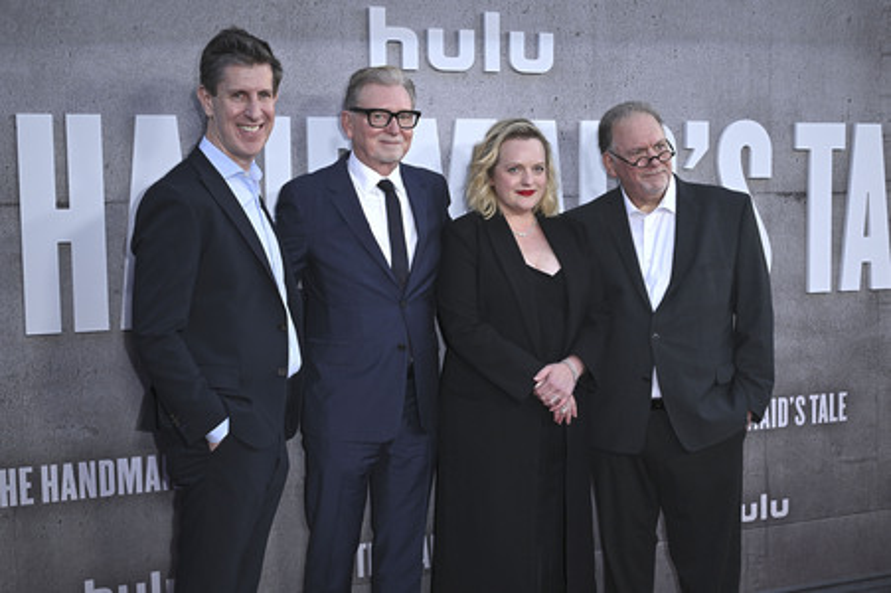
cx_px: 446
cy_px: 296
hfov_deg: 41.9
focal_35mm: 47
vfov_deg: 28.6
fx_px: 1162
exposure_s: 1/250
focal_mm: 47
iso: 640
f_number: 6.3
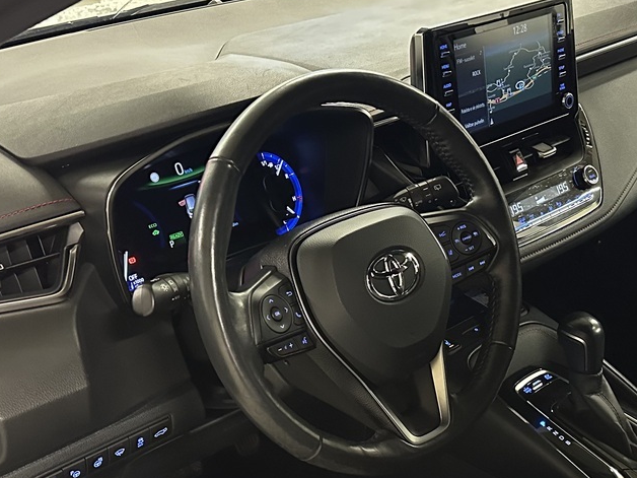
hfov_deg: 34.7
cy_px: 374
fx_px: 1012
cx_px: 411
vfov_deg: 26.1
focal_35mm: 55
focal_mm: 6.86
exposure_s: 1/33
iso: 1000
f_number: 1.78
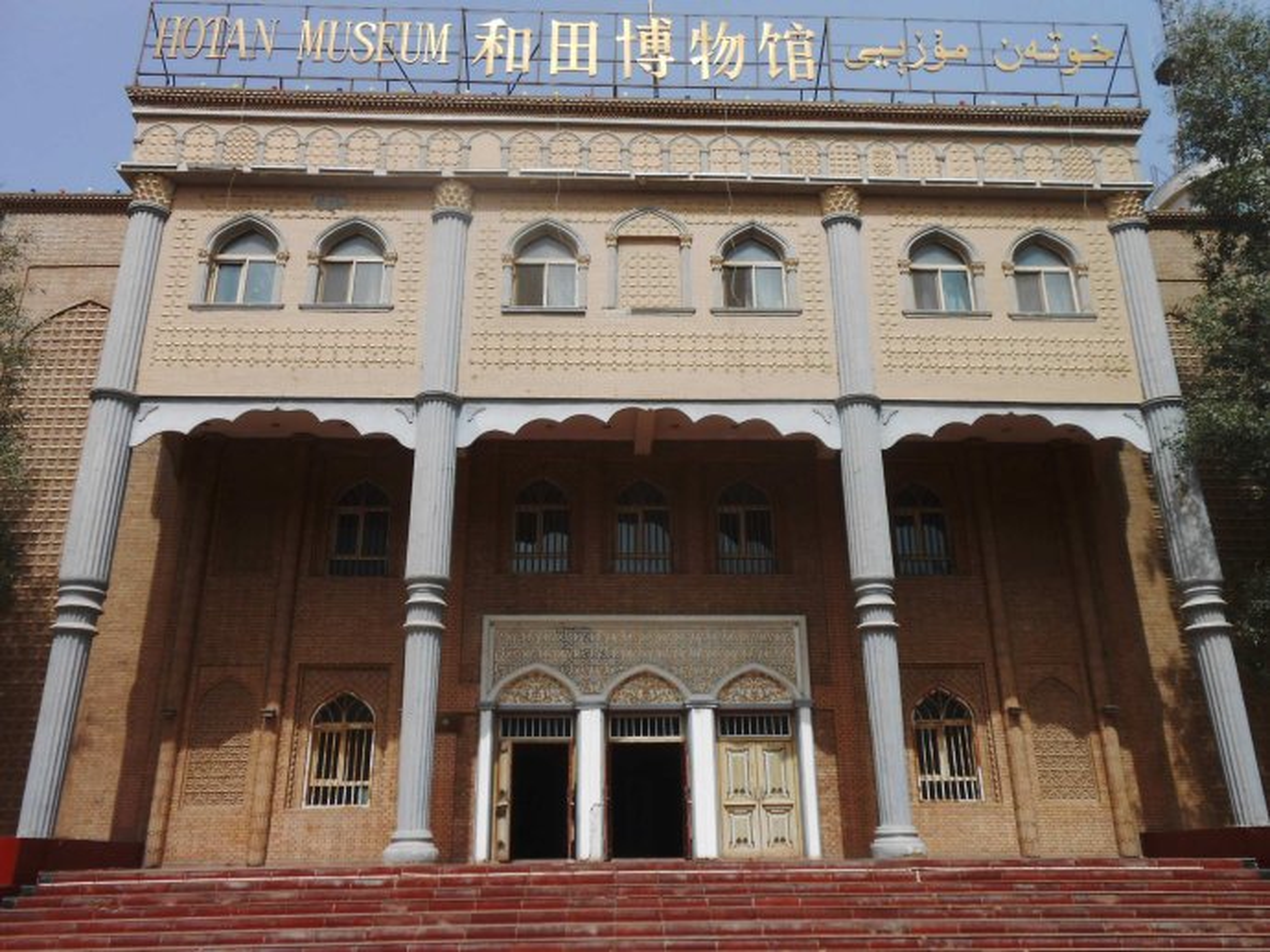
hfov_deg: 67.3
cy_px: 476
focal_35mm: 26
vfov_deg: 53.0
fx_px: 954
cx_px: 635
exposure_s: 1/1000
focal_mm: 4.6
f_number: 3.5
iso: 80
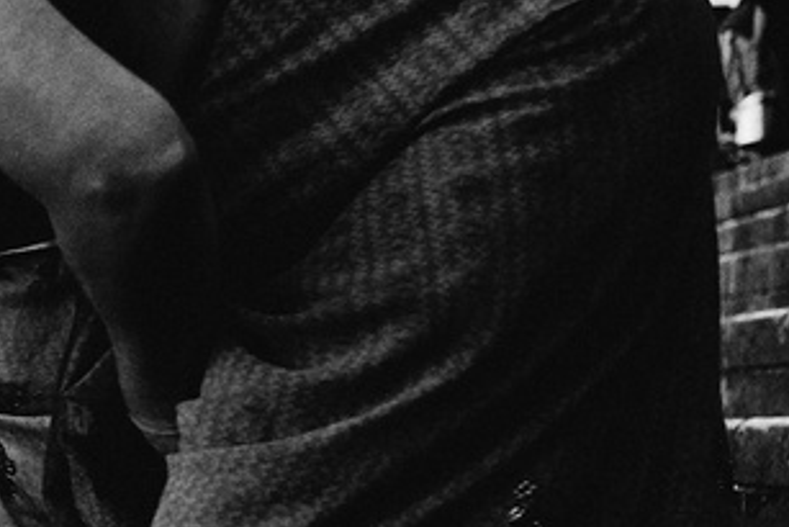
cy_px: 485
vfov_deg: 11.9
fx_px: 2500
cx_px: -445
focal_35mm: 114
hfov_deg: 16.2
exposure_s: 1/2000
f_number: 2.8
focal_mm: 23
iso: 1600
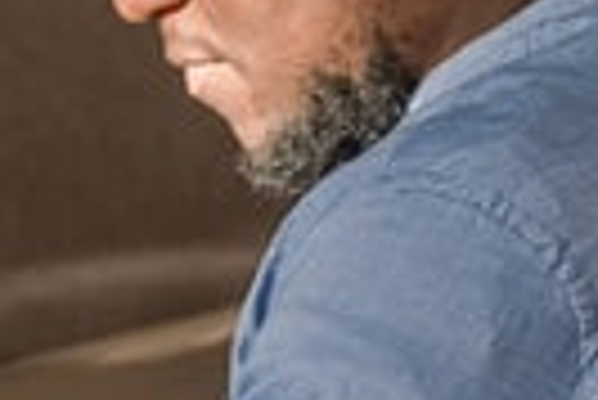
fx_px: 3376
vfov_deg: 6.8
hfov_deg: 9.8
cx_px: -306
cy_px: 274
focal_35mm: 203
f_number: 3.6
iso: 400
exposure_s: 1/180
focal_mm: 30.2
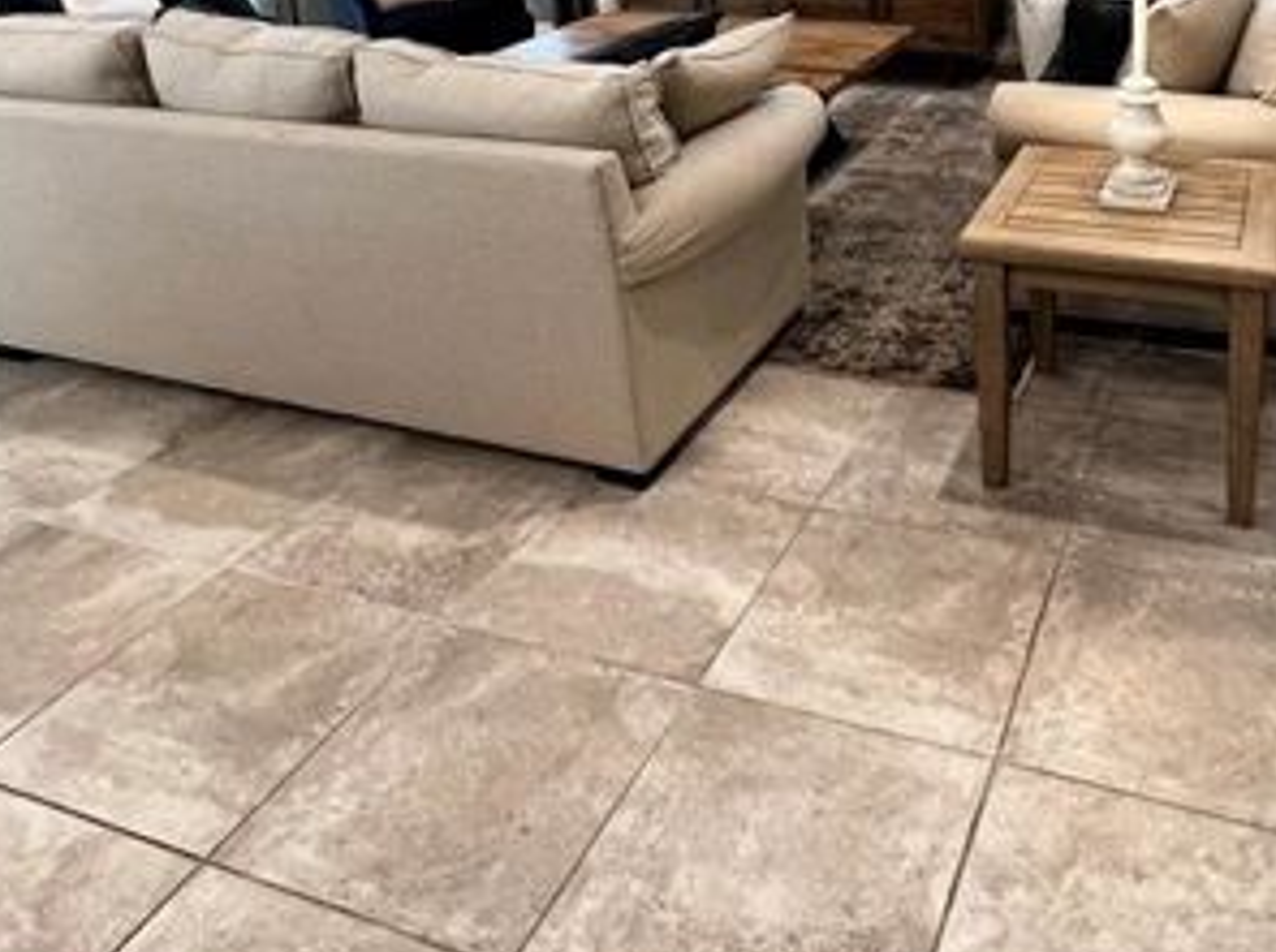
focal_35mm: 31
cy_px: 17
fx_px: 1141
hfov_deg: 56.9
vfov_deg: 40.2
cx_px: 873
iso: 160
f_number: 1.8
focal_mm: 1.57
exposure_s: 1/60
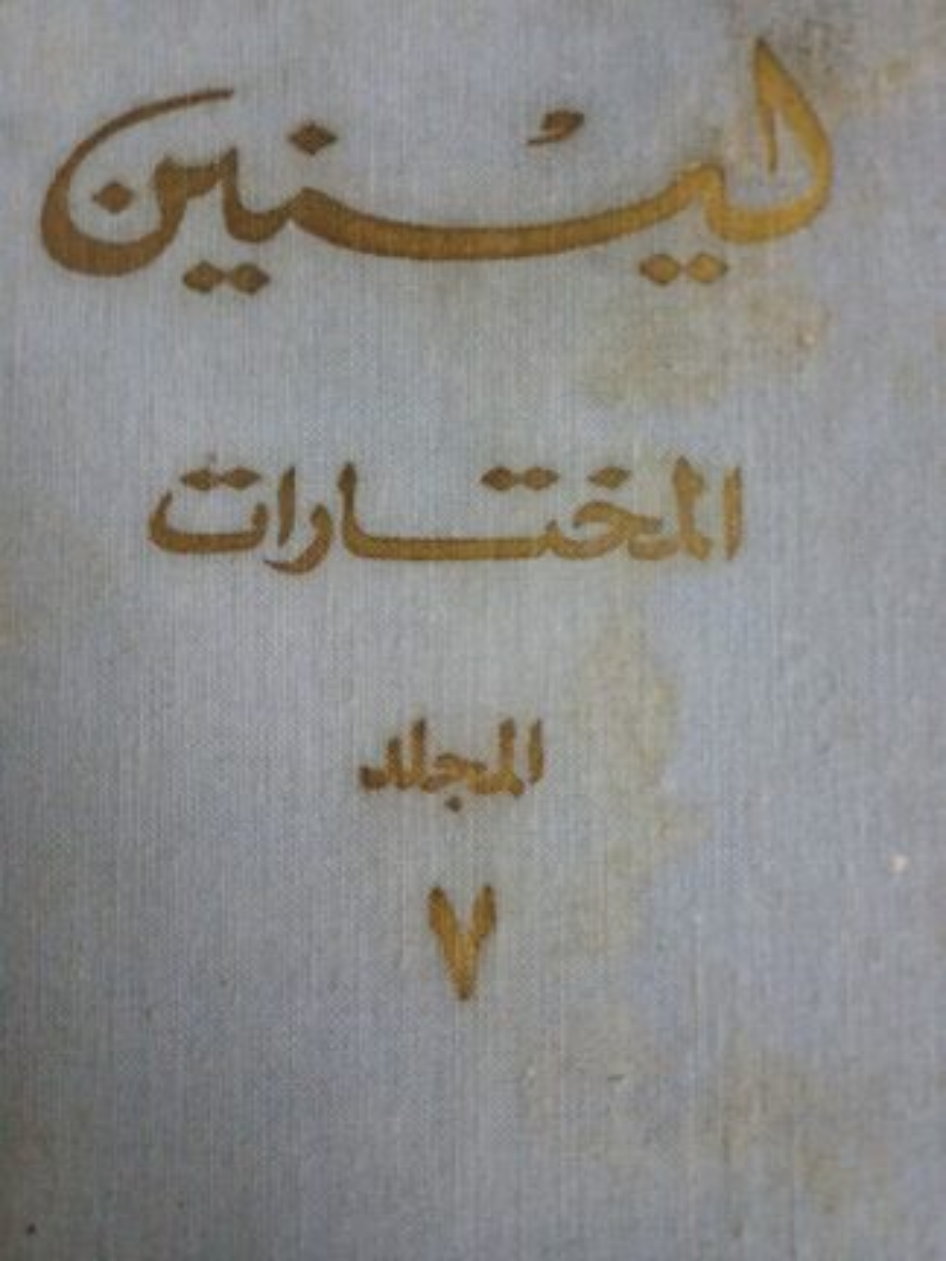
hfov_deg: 54.9
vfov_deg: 69.4
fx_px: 911
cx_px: 473
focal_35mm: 25
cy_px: 630
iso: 1250
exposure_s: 1/20
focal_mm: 4.65
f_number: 1.8
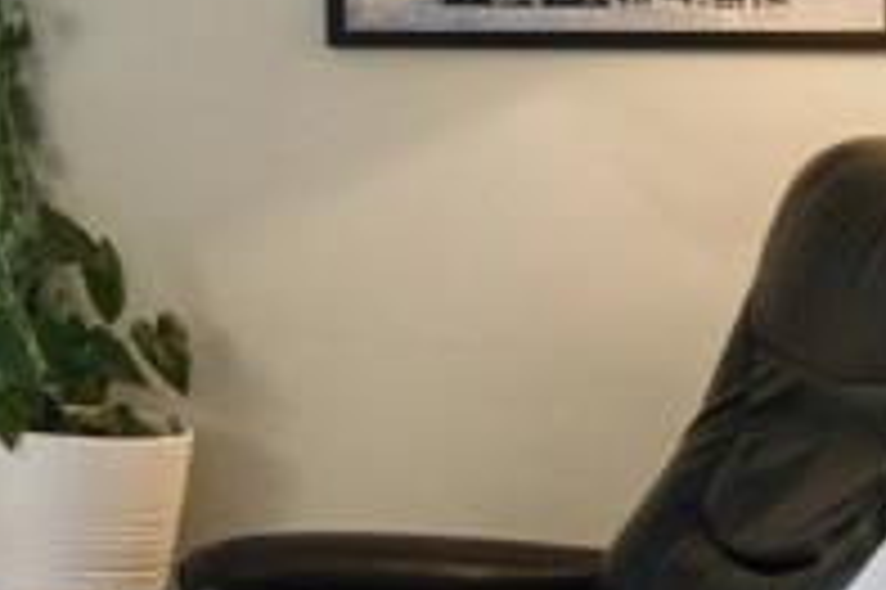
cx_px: -1111
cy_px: -272
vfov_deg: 11.5
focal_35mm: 114
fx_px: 2803
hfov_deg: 13.8
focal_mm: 15
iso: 640
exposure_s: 1/30
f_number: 7.1
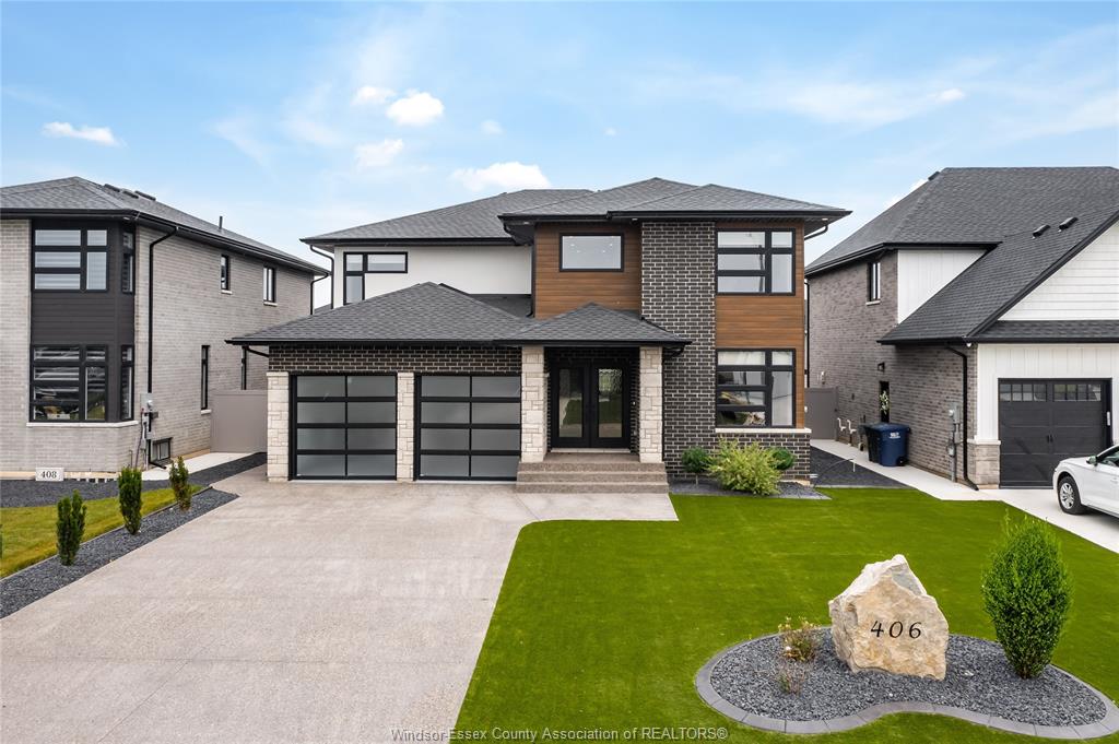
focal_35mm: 28
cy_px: 372
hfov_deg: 65.5
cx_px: 560
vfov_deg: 46.3
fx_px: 870
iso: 100
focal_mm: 10.26
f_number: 5.6
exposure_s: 1/500
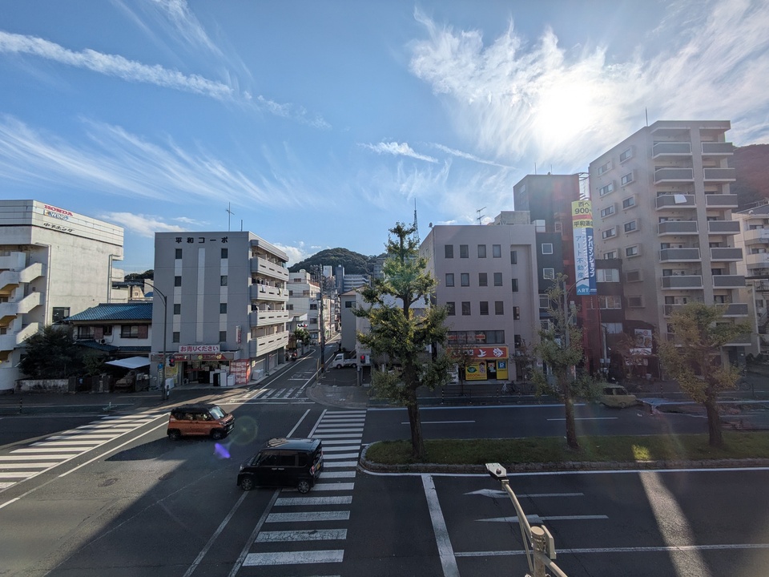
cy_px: 288
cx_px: 384
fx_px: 311
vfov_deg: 85.7
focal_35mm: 14
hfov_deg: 102.1
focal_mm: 1.83
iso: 42
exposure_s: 1/6024
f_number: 2.2
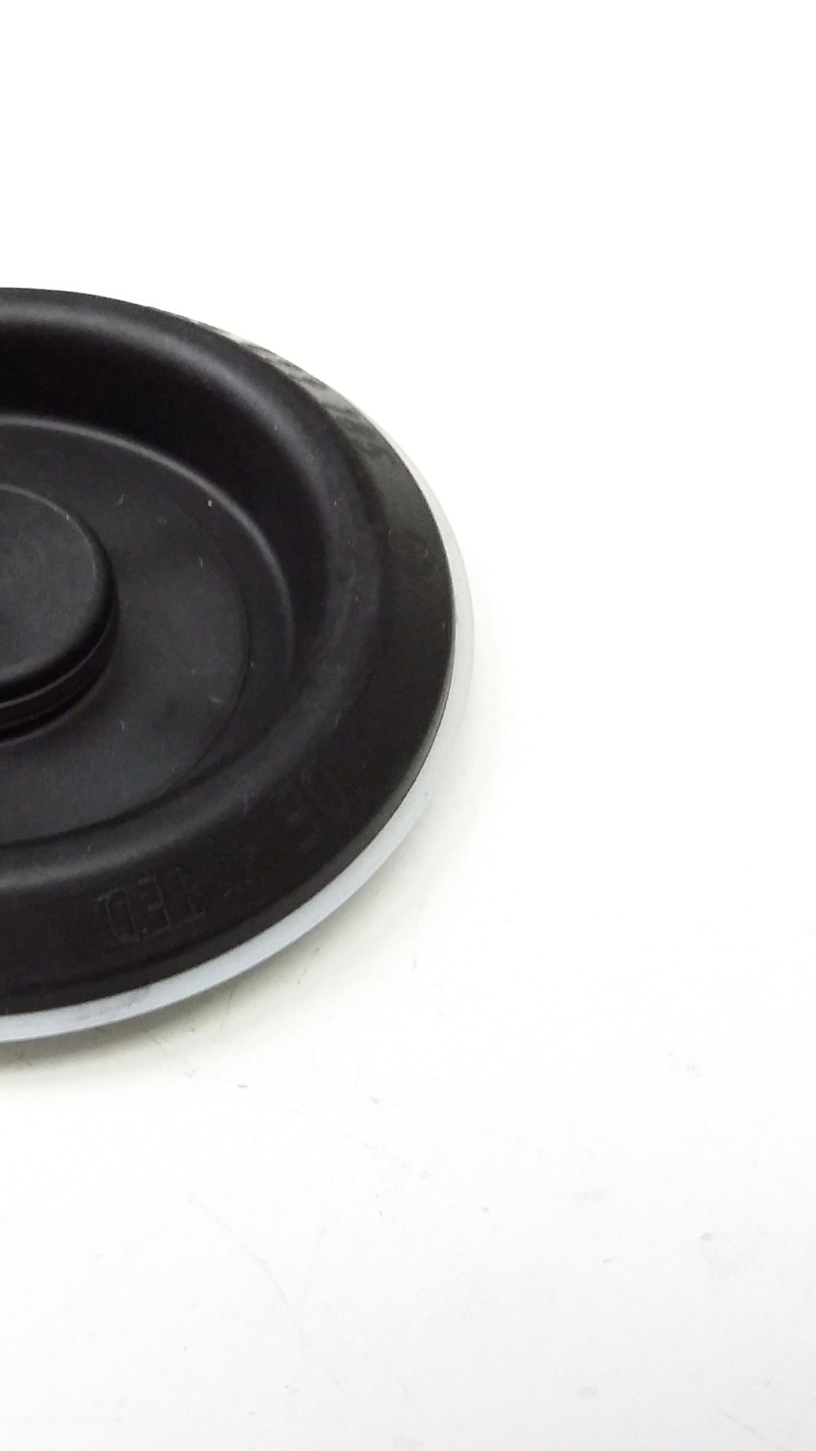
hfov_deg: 24.2
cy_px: 729
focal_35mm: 47
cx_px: -25
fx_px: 1808
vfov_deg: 43.7
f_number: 2.4
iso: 320
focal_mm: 3.4
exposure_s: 1/15
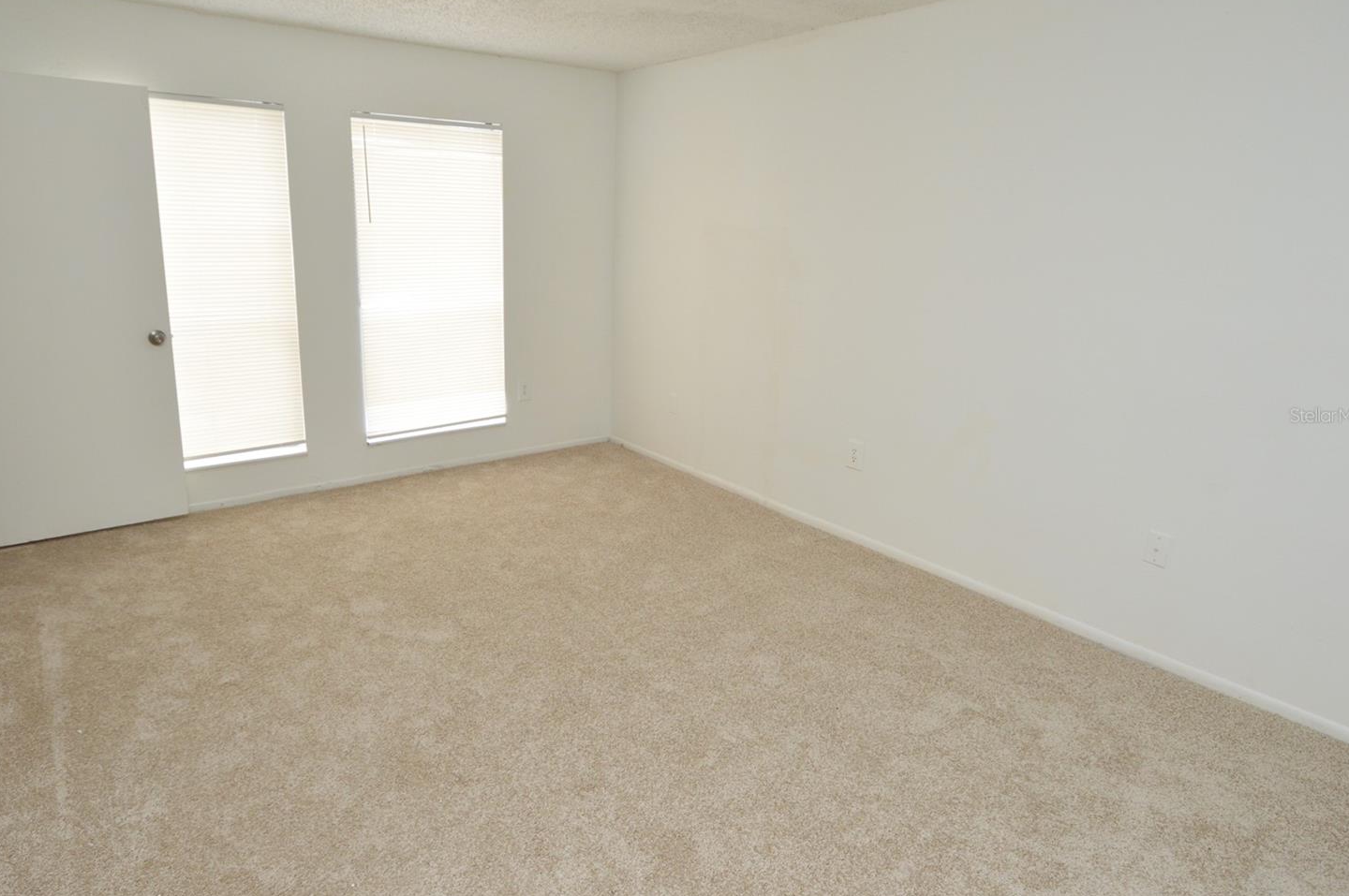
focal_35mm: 20
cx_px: 624
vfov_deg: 61.8
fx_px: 749
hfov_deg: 83.9
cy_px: 415
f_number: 5.6
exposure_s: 1/125
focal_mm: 12
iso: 400
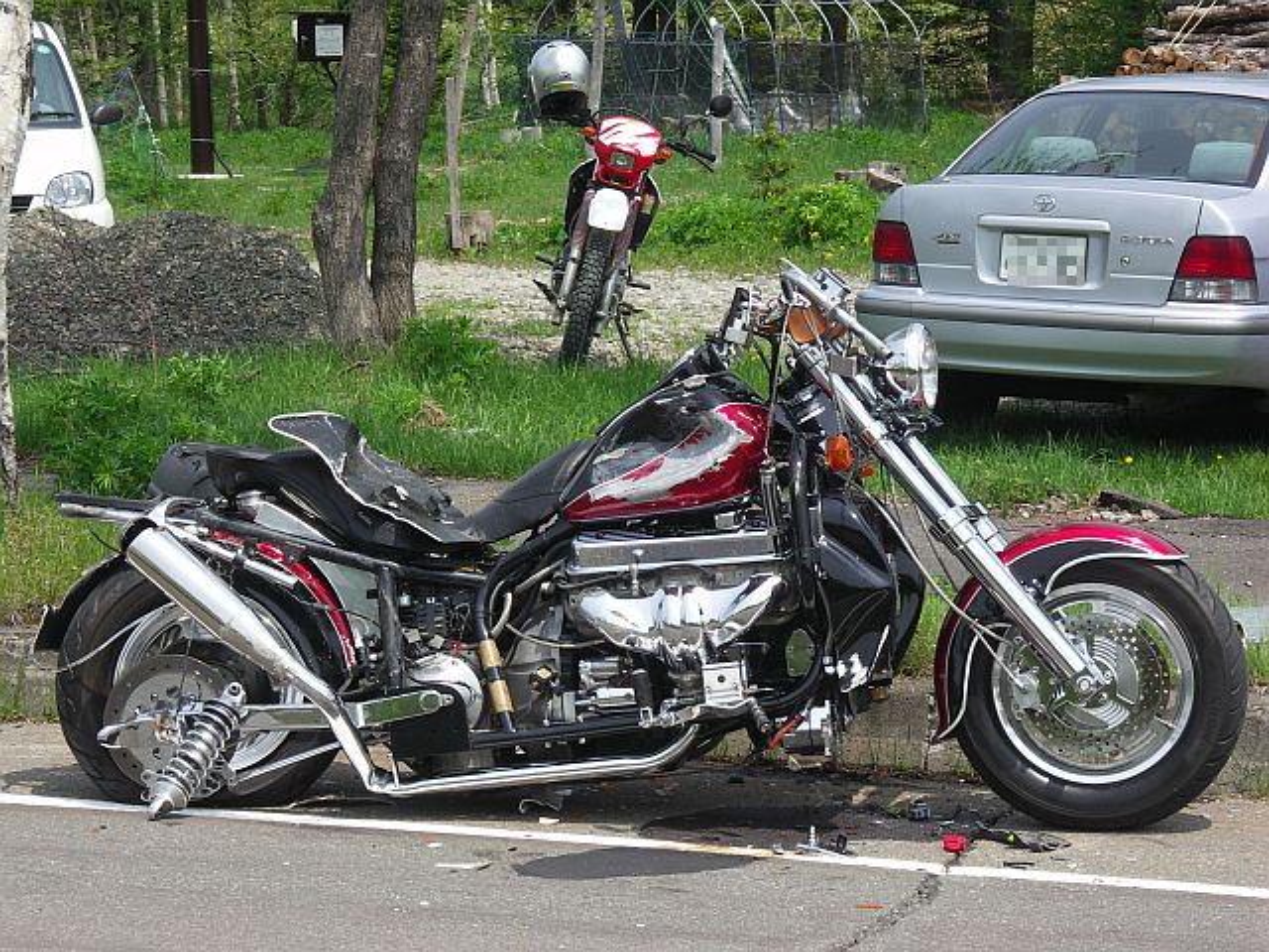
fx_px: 4546
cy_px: 476
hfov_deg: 15.9
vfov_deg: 12.0
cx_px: 634
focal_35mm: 124
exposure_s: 1/100
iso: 100
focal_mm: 32.1
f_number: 10
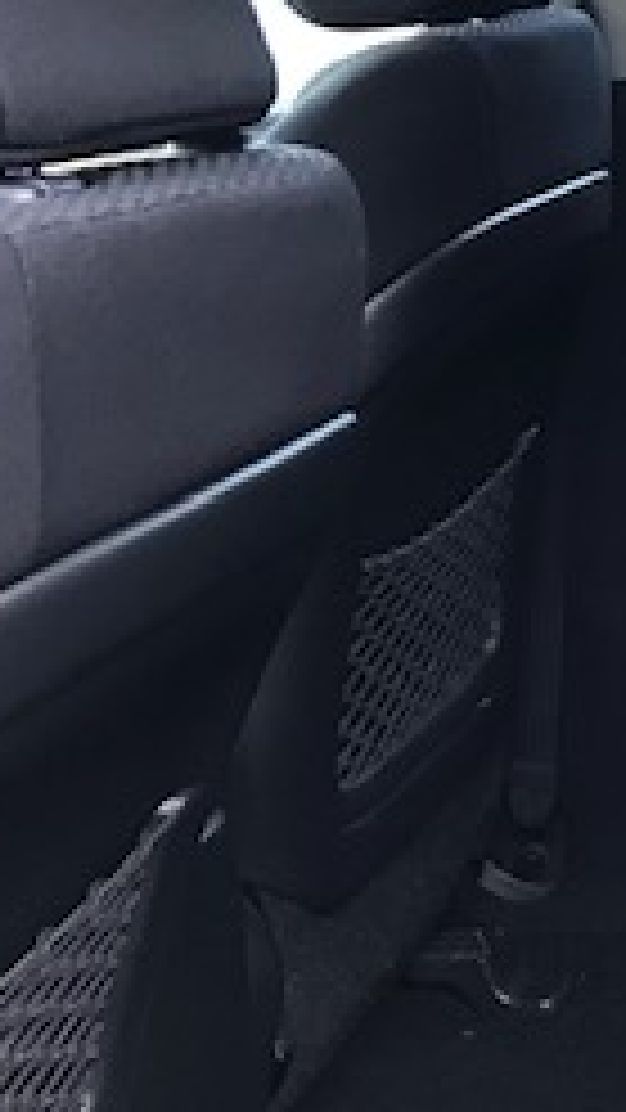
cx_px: 1162
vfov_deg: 26.8
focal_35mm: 79
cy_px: 500
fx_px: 2330
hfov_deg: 13.5
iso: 40
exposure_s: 1/30
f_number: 1.8
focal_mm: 3.99
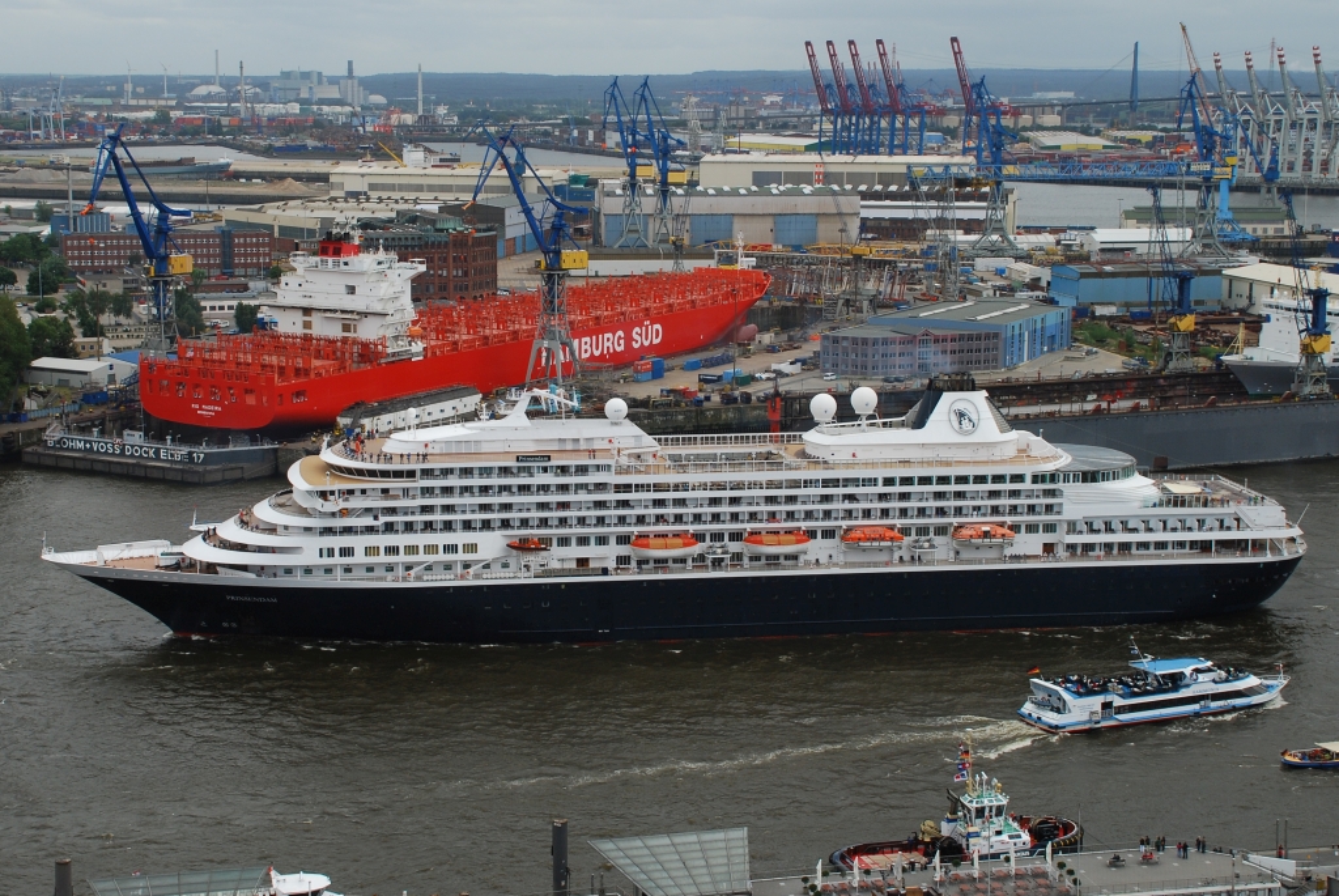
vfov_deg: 28.1
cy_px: 448
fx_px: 1787
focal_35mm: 48
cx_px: 670
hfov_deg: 41.1
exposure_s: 1/200
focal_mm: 32
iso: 200
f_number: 10
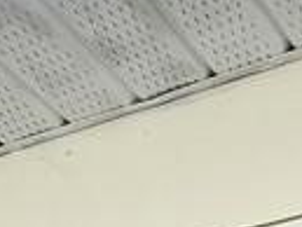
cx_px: 363
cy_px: 800
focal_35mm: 103
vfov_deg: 9.1
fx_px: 899
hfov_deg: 18.1
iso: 80
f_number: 2.2
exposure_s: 1/120
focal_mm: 2.2
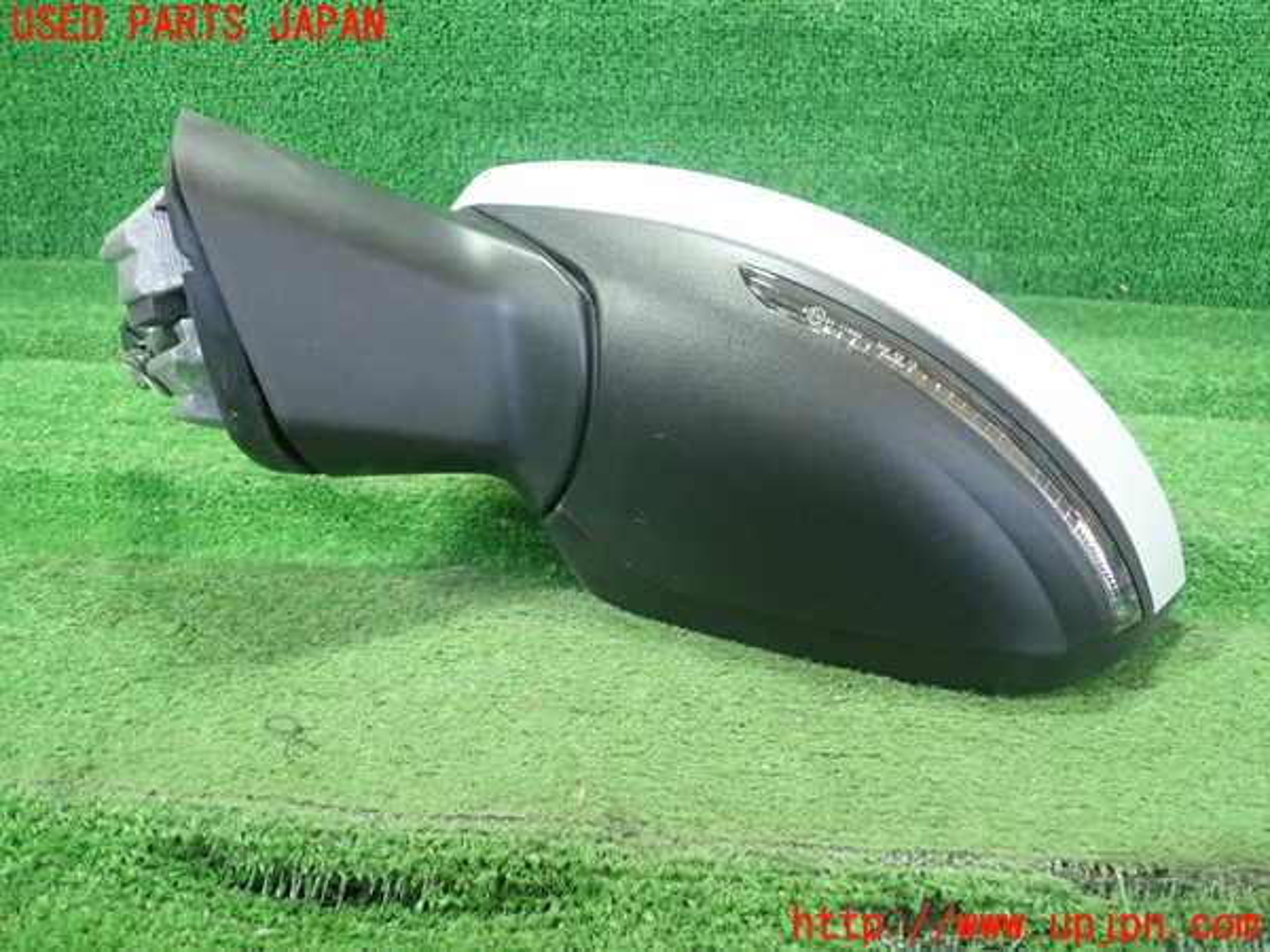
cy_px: 476
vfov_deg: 46.8
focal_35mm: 30
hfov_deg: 60.0
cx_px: 635
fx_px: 1101
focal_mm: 5.5
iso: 500
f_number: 2.3
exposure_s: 1/125
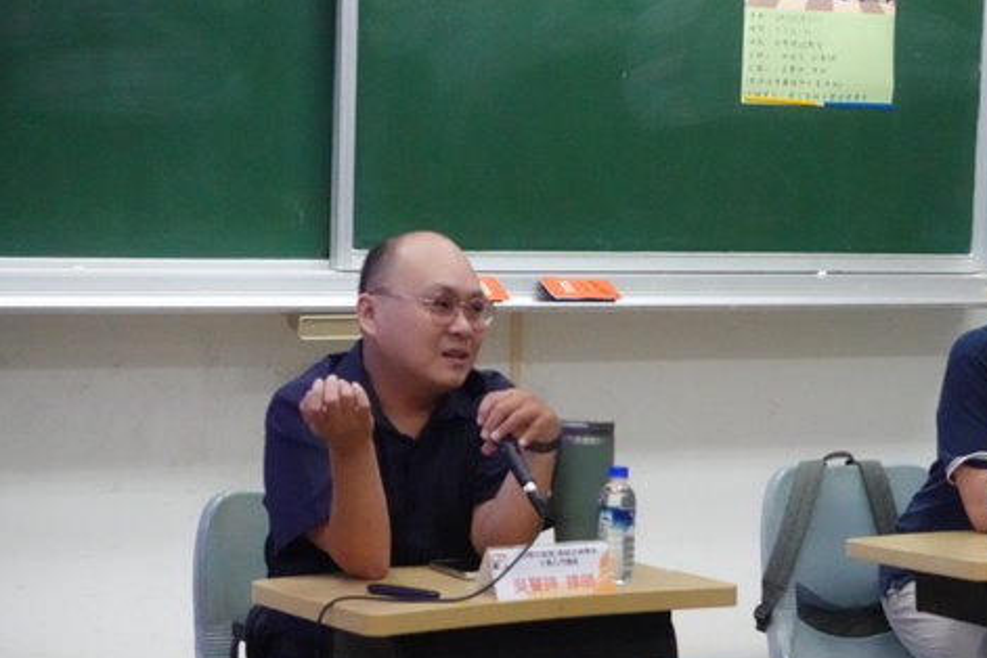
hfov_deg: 19.6
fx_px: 2851
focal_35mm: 104
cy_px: 435
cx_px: 662
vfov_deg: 13.1
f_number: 4
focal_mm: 25.7
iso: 5000
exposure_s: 1/640
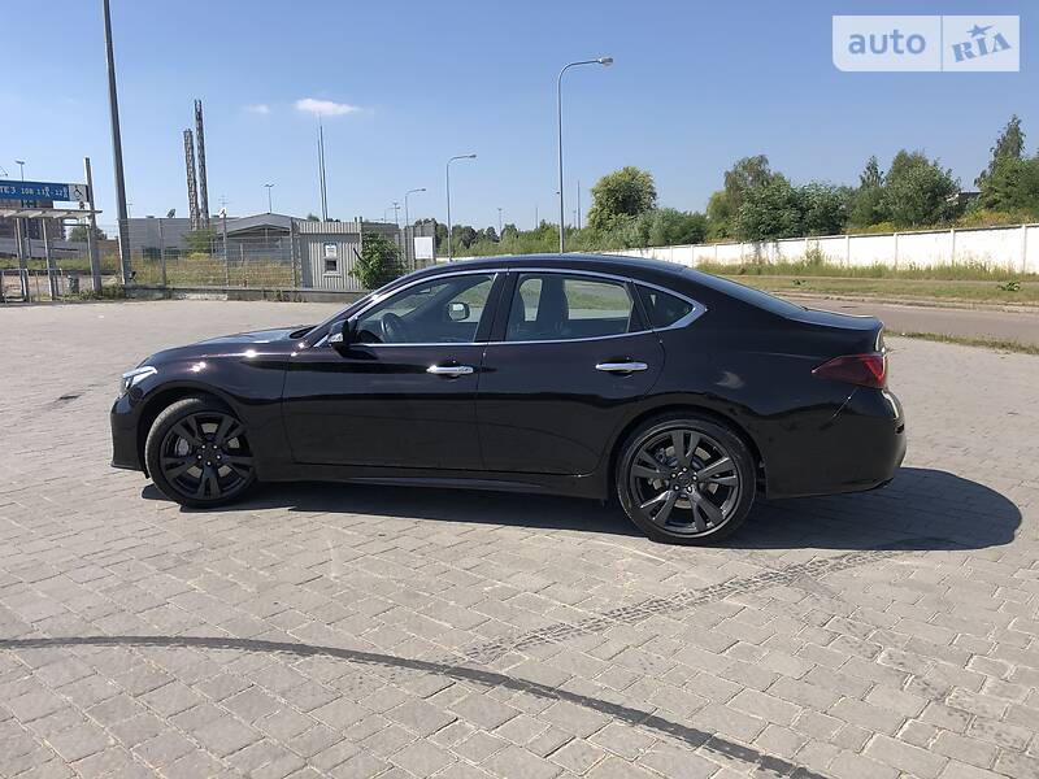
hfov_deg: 63.4
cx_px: 520
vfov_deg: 49.7
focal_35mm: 28
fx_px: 840
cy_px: 390
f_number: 1.8
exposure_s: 1/1656
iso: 20
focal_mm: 4
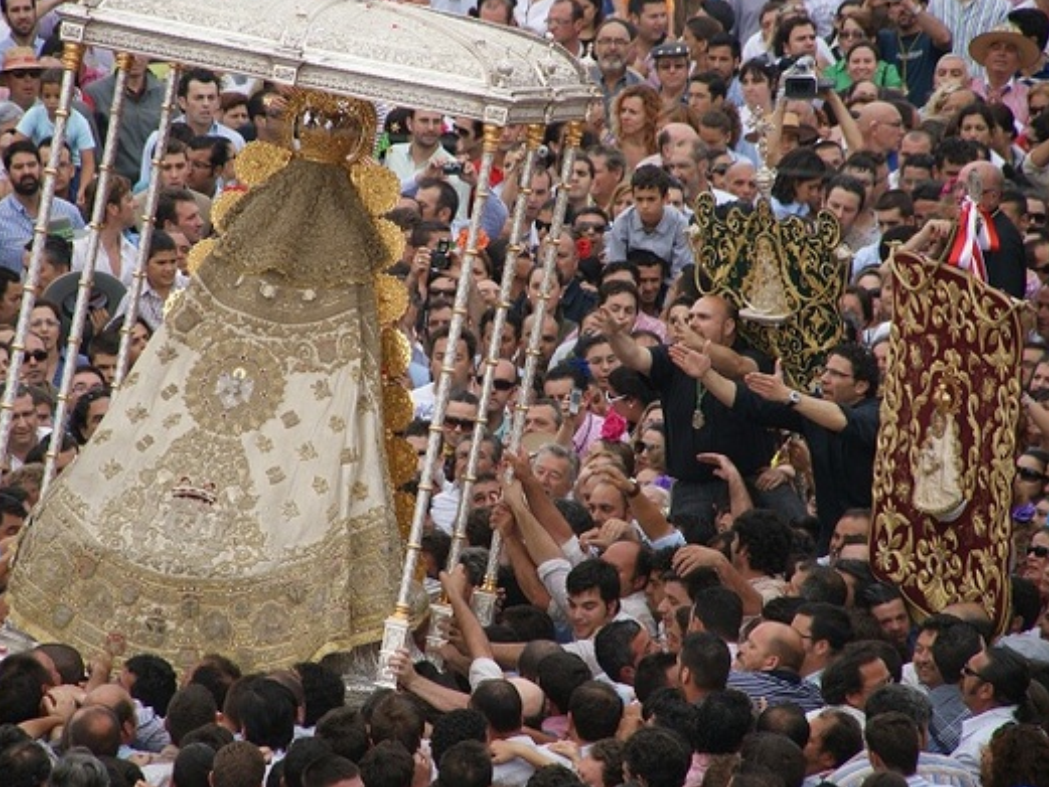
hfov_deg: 5.6
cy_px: 364
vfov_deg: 4.2
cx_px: 461
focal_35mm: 354
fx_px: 10730
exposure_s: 1/320
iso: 160
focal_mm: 200
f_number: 6.3
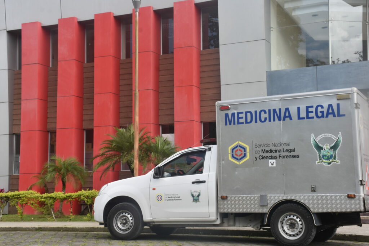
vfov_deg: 23.8
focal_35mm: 57
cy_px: 123
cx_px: 184
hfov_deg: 35.0
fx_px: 584
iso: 250
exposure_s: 1/320
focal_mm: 38
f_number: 9
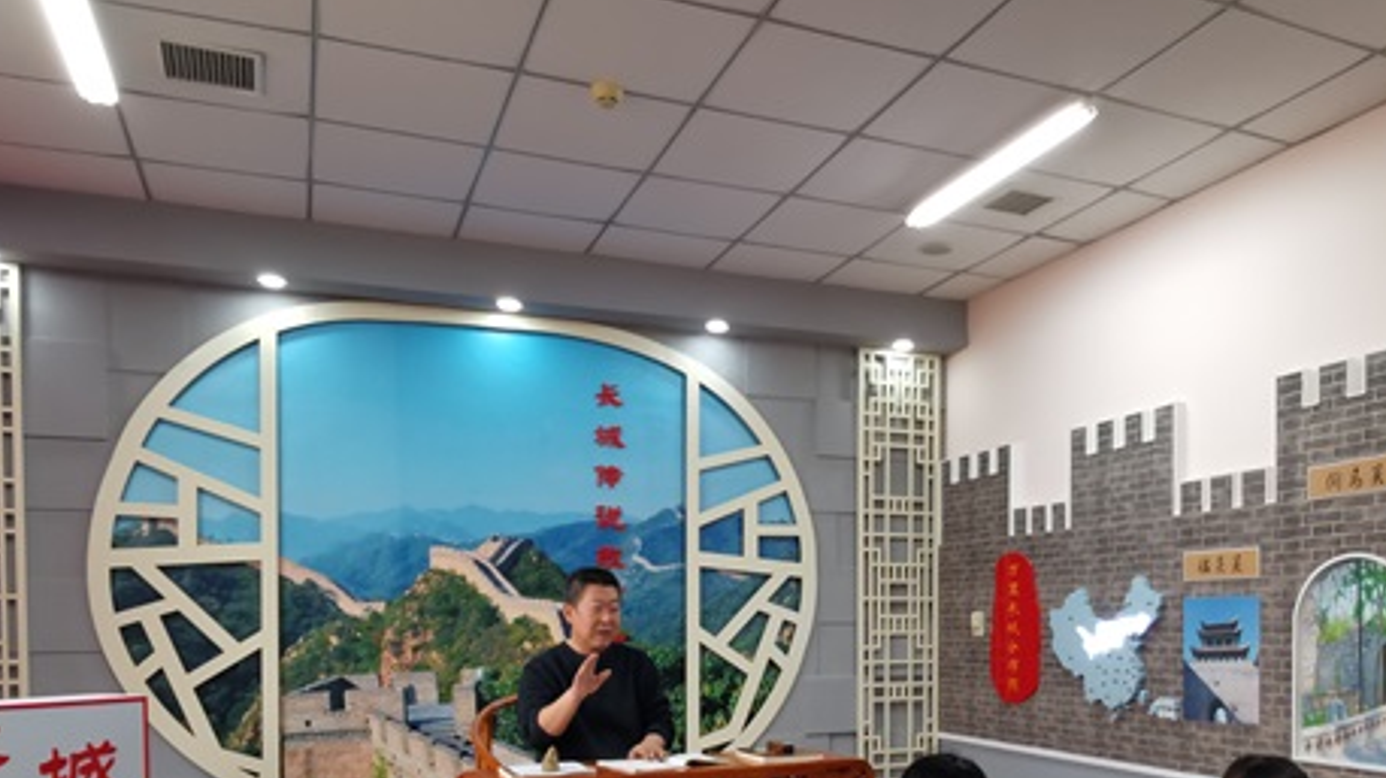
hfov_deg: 64.0
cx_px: 796
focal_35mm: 30
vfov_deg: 37.2
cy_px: 649
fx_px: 1102
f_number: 2.2
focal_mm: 2.23
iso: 160
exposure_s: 1/33.3
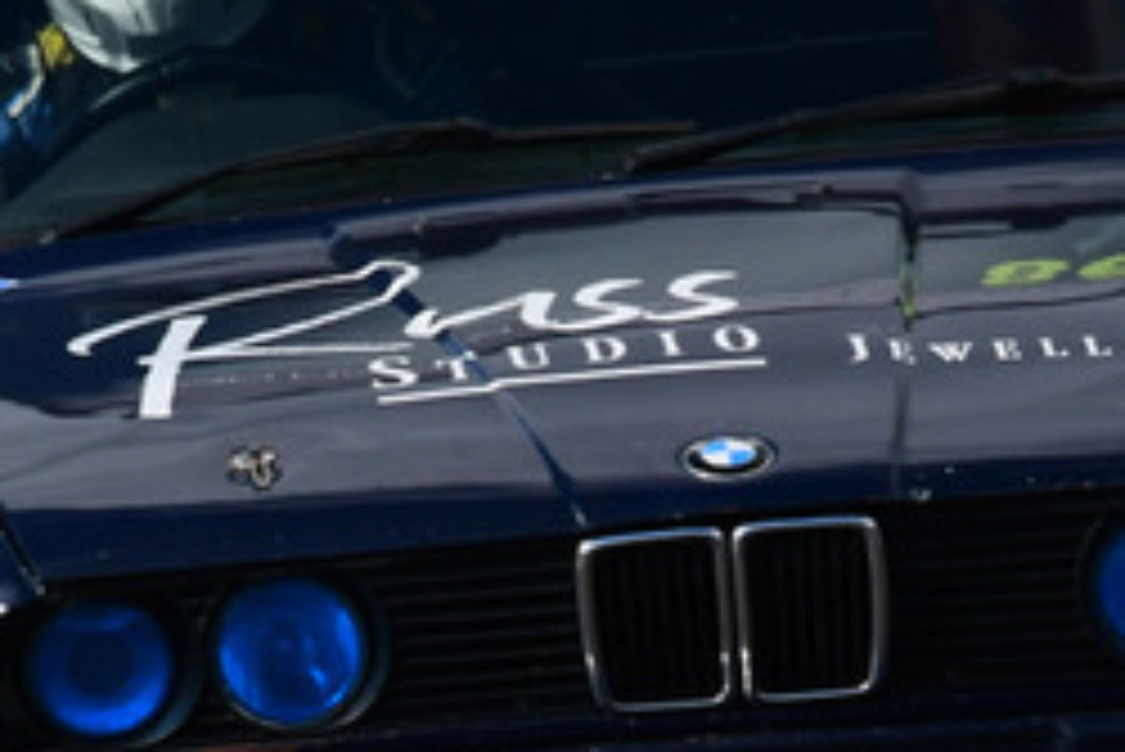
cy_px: 648
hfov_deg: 0.9
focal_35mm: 2396
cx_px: 621
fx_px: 74915
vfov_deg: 0.6
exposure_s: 1/640
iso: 500
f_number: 13
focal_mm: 500
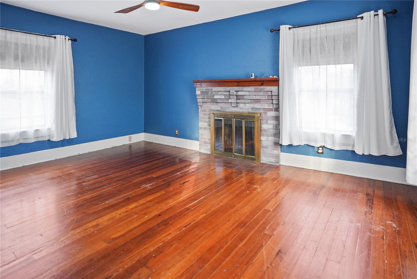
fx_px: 232
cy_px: 140
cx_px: 208
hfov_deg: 84.0
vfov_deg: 62.0
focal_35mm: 20
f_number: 1.8
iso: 640
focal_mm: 20
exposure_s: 1/100
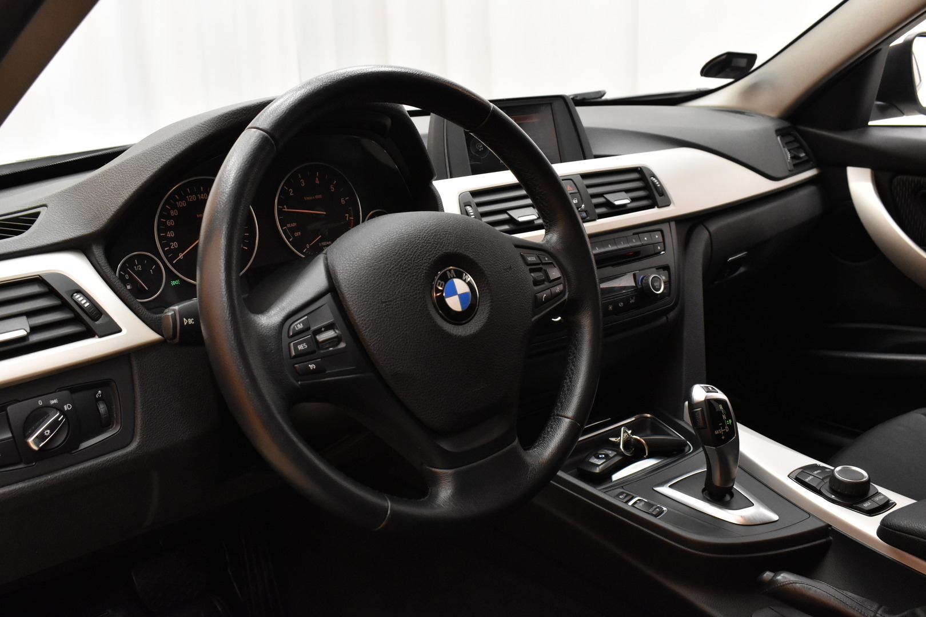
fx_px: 887
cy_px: 308
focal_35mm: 34
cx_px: 463
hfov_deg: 55.1
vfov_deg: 38.4
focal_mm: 23
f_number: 6.3
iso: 3200
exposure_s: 1/80
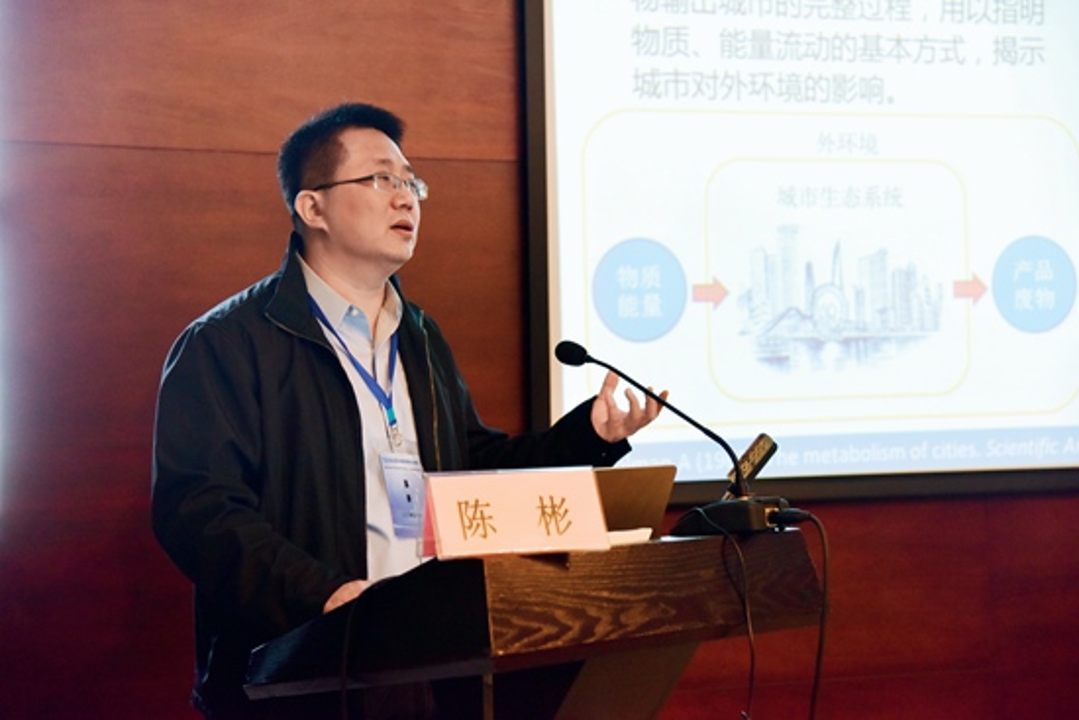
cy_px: 360
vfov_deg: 20.9
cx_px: 540
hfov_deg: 31.0
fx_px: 1949
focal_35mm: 65
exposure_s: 1/60
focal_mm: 65
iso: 1600
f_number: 4
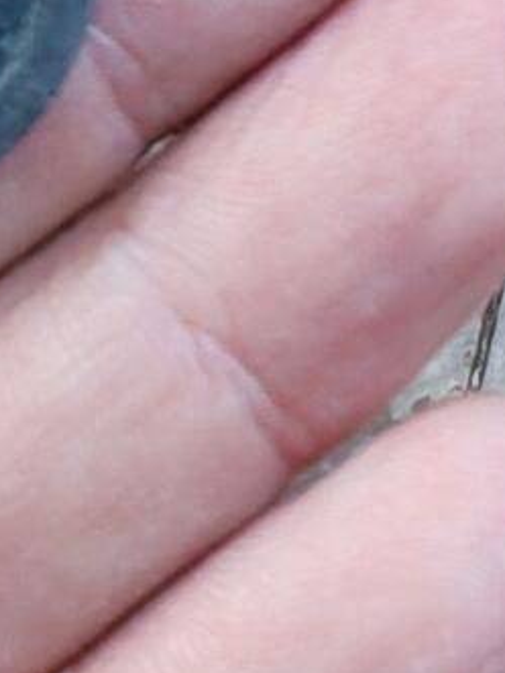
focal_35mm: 147
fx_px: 2861
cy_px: -8
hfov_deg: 9.8
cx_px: -208
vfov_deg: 13.2
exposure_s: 1/50
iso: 125
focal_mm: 1.96
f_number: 2.2
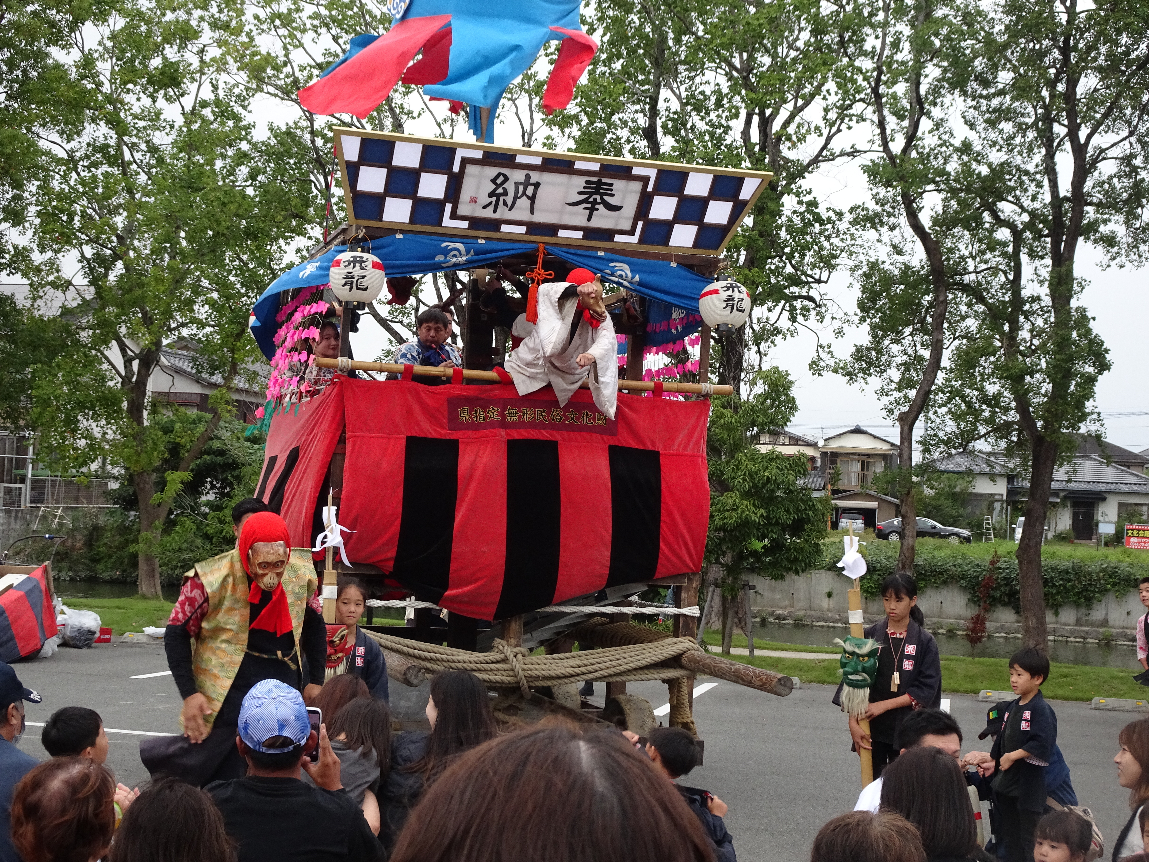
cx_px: 574
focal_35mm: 52
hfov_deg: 36.8
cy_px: 431
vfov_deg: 28.0
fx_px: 1726
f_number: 4.5
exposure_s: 1/60
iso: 125
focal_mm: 8.84
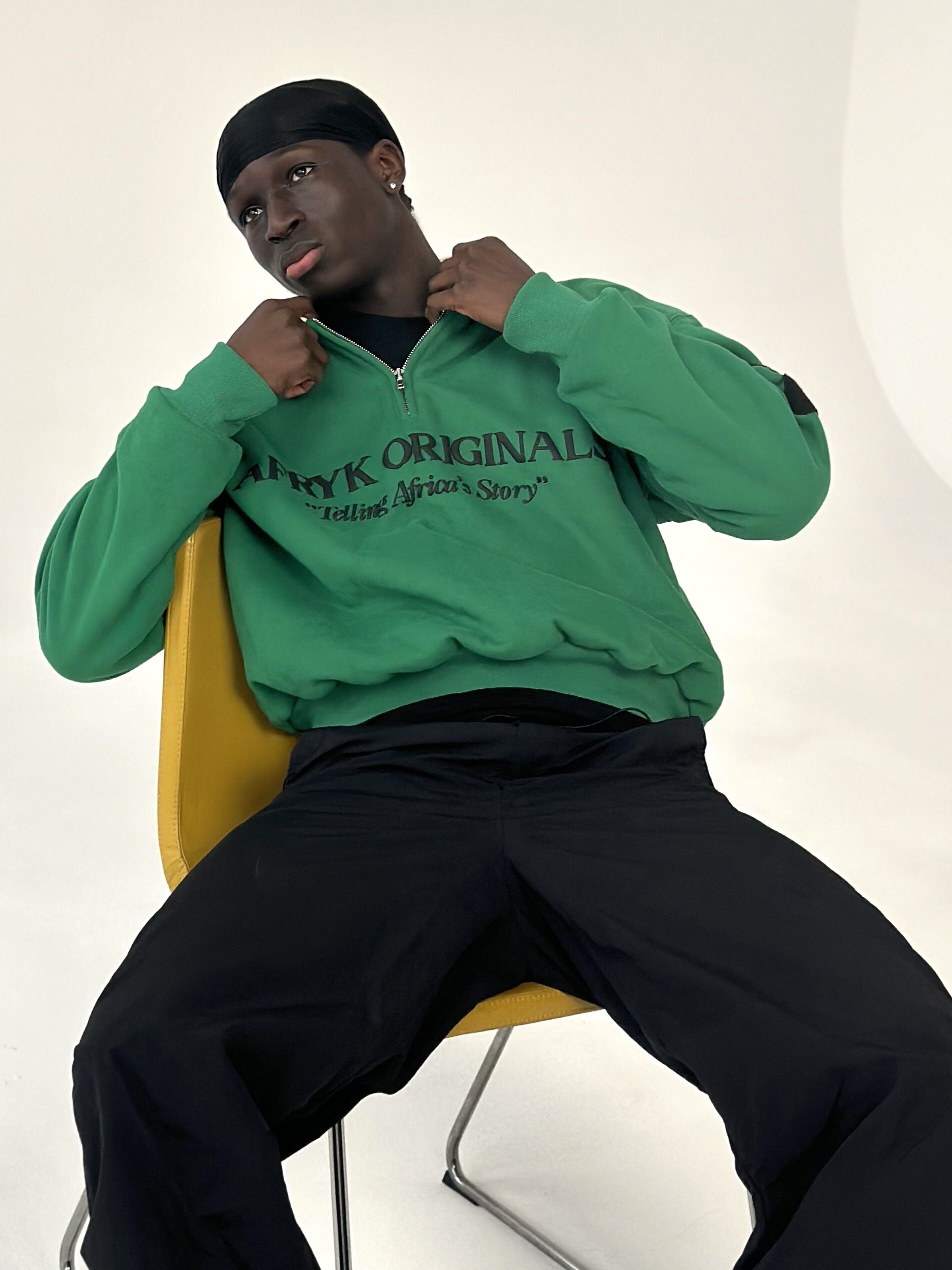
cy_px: 635
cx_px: 476
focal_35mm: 48
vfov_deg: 39.7
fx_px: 1760
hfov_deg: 30.3
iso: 125
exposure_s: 1/93
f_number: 1.78
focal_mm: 6.86
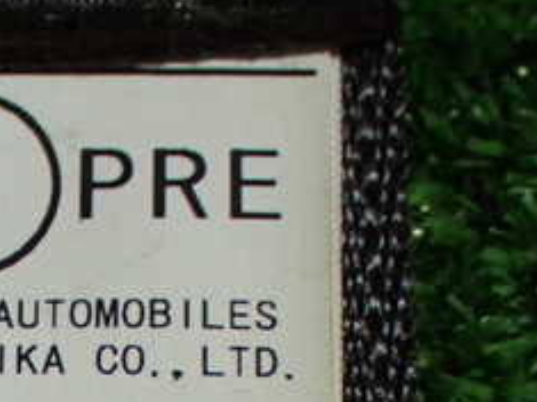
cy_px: 507
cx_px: -14
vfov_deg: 10.5
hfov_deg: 14.1
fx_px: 2140
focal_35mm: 138
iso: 800
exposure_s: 1/50
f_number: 3.3
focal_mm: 9.65
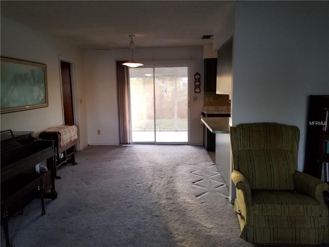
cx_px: 164
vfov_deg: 53.1
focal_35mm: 26
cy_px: 124
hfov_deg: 67.3
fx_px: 247
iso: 160
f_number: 1.7
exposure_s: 1/40
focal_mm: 4.25
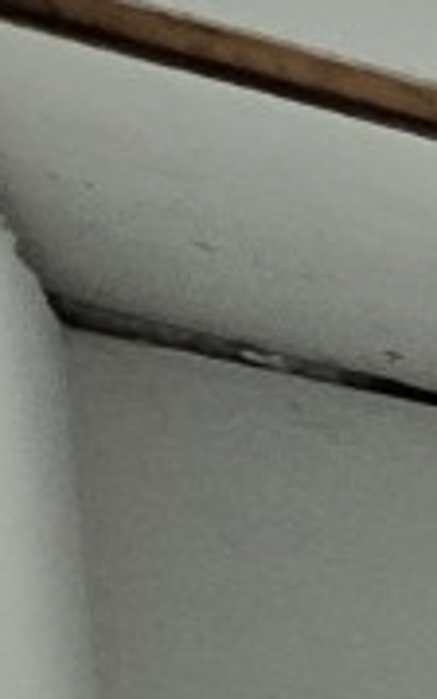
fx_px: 2113
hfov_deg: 4.9
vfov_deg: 13.8
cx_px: 2727
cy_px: 1632
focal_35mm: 111
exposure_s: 1/60
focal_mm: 2.2
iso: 125
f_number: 2.2
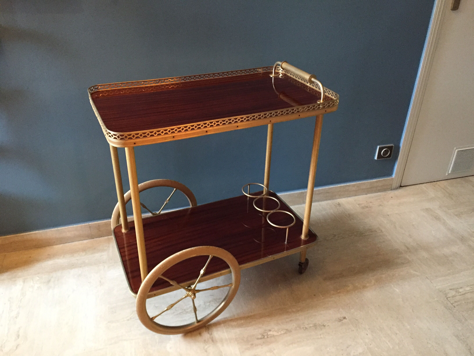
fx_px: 397
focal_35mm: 29
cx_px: 237
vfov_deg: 48.2
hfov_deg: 61.7
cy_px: 178
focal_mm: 4.15
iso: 250
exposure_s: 1/25
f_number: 2.2
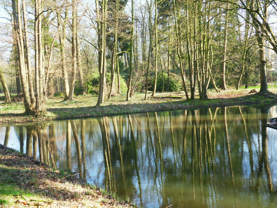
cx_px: 138
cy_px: 104
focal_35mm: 52
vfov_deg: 28.0
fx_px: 416
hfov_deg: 36.8
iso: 80
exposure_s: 1/90
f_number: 4.5
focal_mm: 9.1
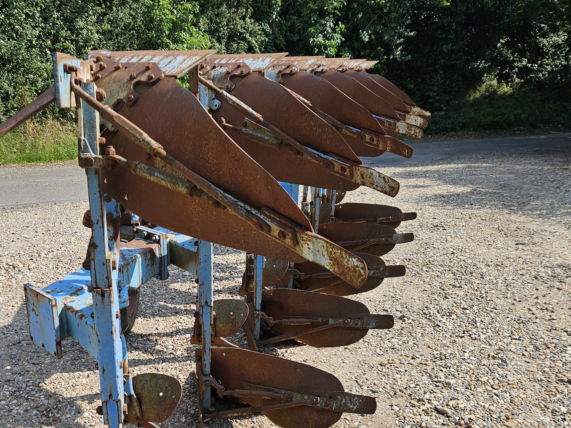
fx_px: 610
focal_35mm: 37
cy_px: 324
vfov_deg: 37.6
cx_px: 209
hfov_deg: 49.6
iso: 25
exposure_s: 1/1090
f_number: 1.8
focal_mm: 5.4
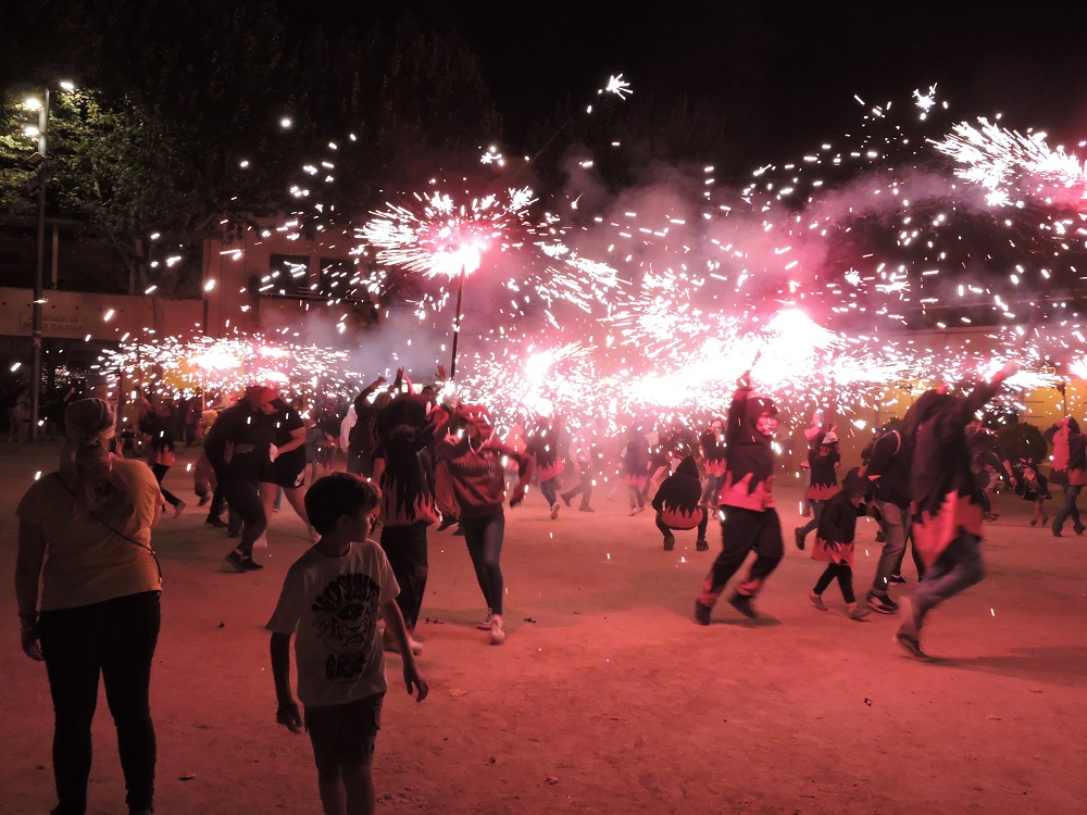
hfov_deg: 55.4
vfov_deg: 42.9
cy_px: 408
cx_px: 544
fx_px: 1036
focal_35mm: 33
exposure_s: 1/60
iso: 800
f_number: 3.6
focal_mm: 5.9
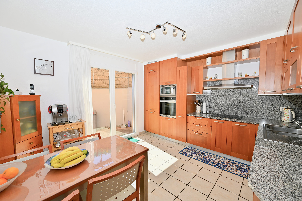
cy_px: 100
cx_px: 151
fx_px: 117
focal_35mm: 14
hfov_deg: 104.3
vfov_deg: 81.1
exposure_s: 1/160
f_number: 7.1
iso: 100
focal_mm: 14
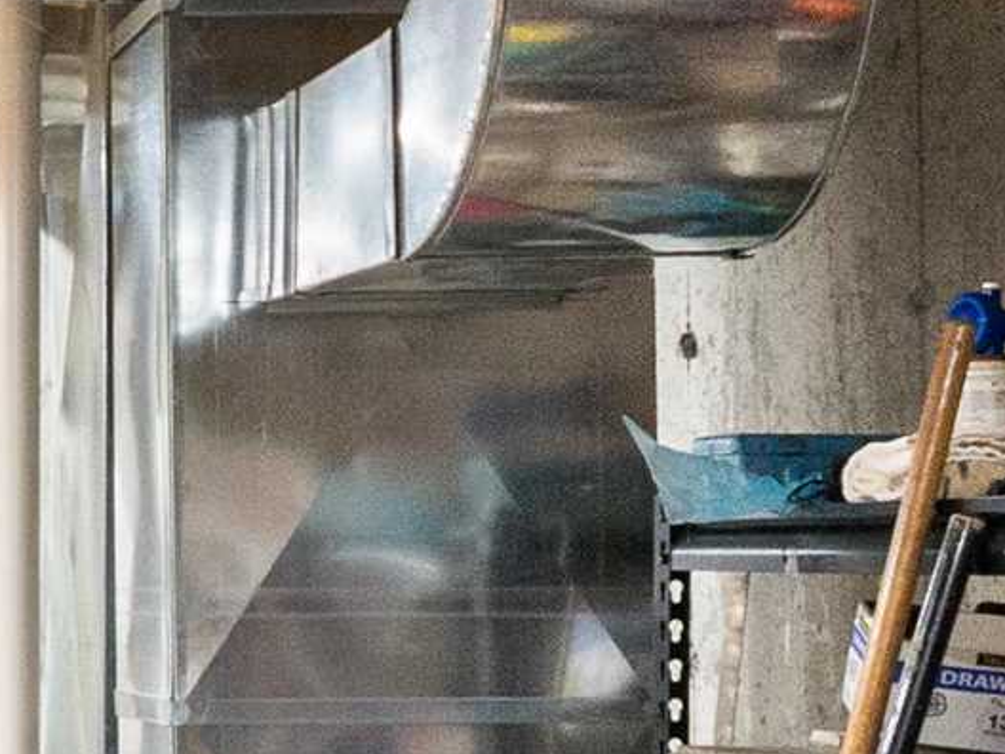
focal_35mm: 93
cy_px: 499
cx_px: -352
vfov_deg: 15.9
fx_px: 2700
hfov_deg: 19.3
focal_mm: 8
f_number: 2.8
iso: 1250
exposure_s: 1/60
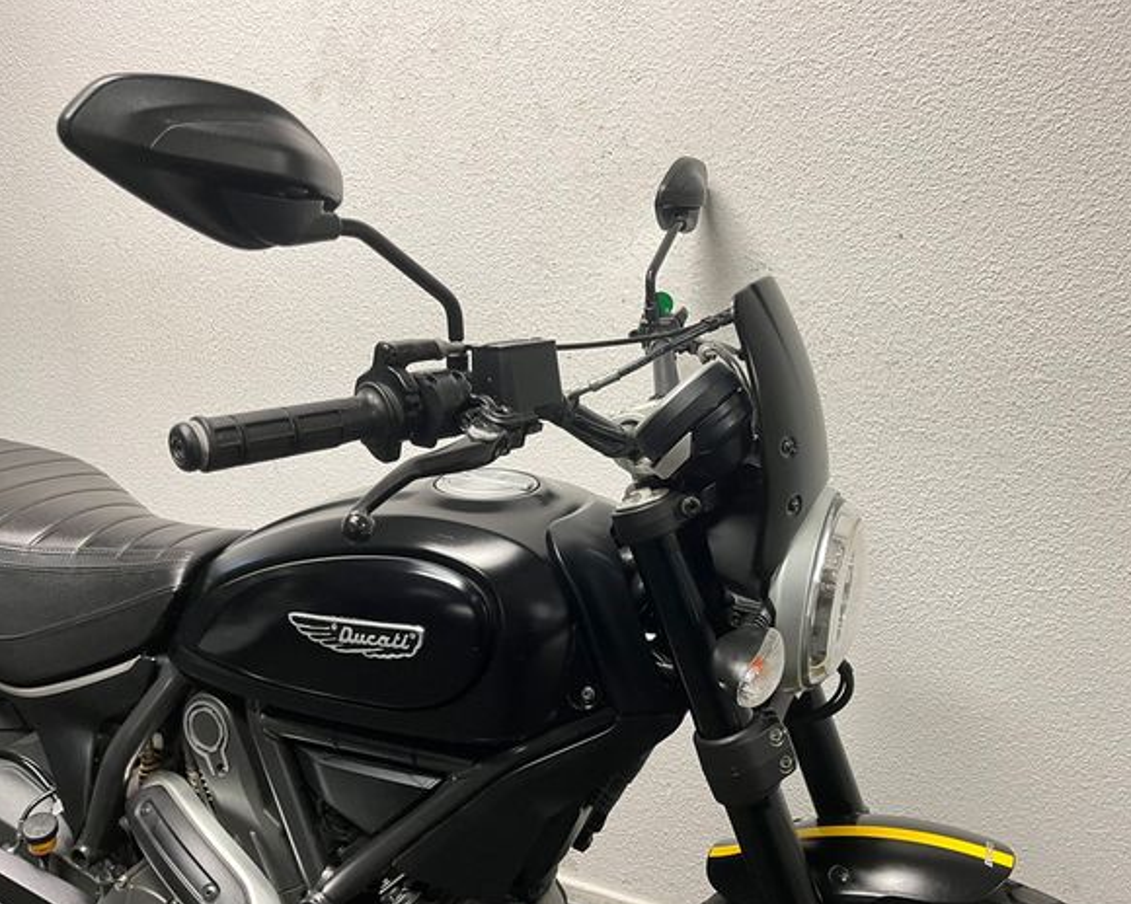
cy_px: 458
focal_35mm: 28
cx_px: 606
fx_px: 937
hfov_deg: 62.1
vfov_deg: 51.5
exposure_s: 1/50
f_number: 1.6
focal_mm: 5.1
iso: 125
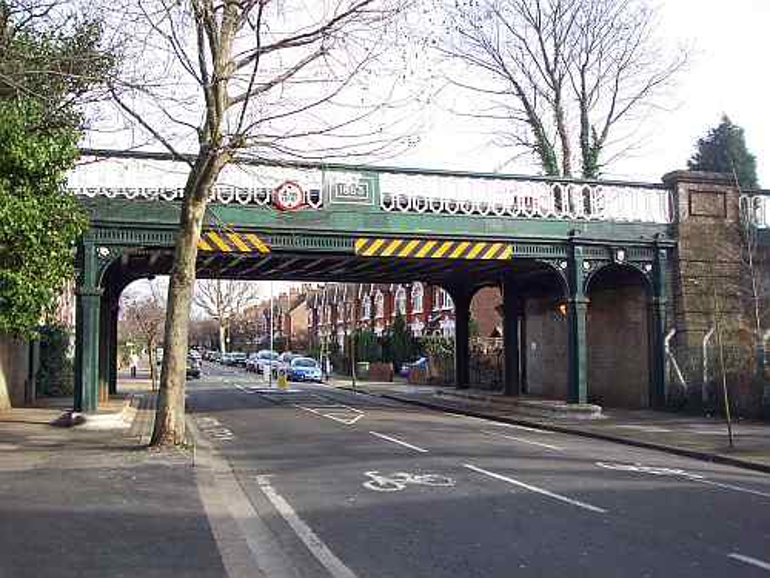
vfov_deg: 36.8
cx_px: 385
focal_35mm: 39
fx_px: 868
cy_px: 289
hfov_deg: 47.9
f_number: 3.9
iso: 64
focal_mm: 6.4
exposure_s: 1/125
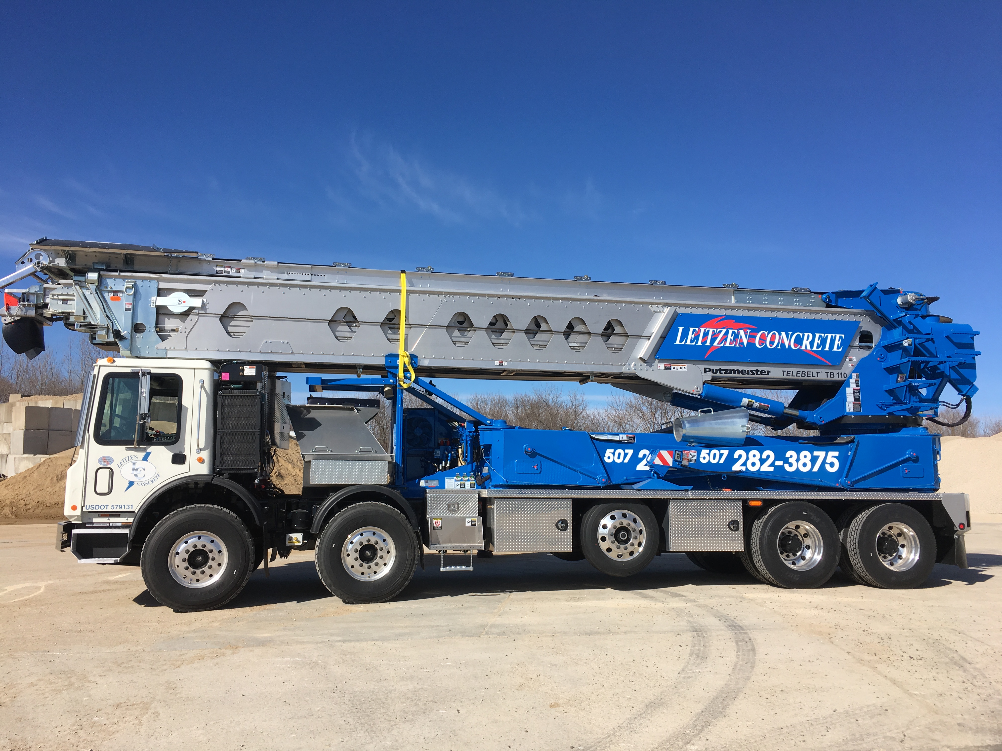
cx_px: 501
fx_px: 839
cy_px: 376
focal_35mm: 29
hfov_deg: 61.7
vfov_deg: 48.2
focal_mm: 4.15
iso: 25
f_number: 2.2
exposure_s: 1/2079
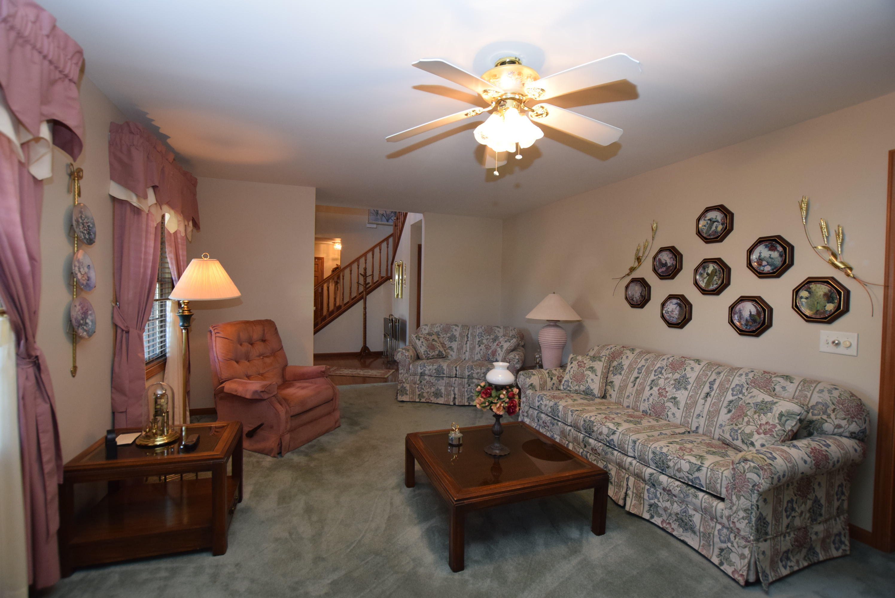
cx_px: 448
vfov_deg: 77.4
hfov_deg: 100.3
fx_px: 373
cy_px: 299
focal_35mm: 15
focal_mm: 10
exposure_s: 1/80
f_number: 4.5
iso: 800
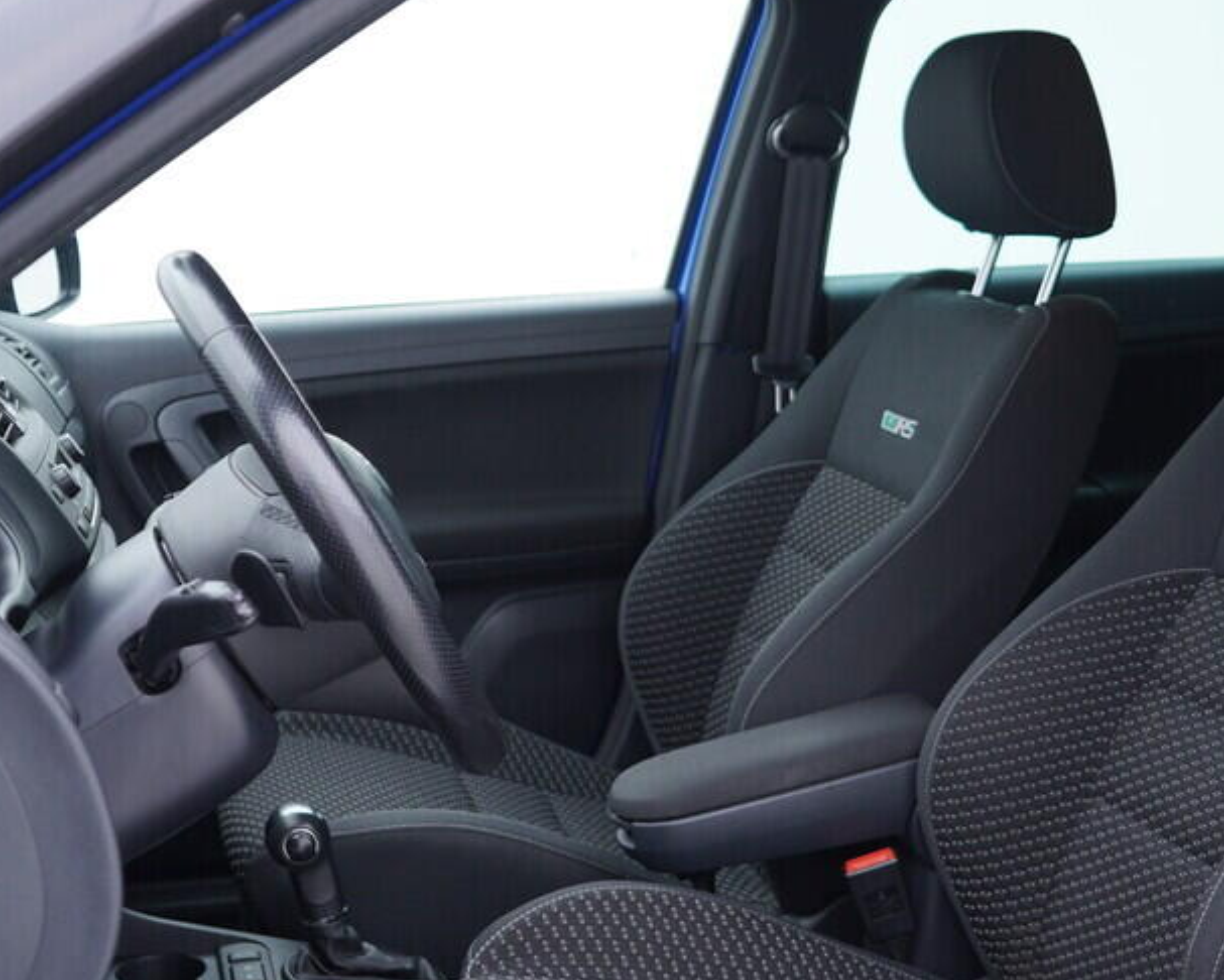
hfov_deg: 33.0
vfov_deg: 26.5
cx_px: 663
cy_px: 677
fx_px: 2066
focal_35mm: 57
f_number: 2.8
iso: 200
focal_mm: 24
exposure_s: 1/40
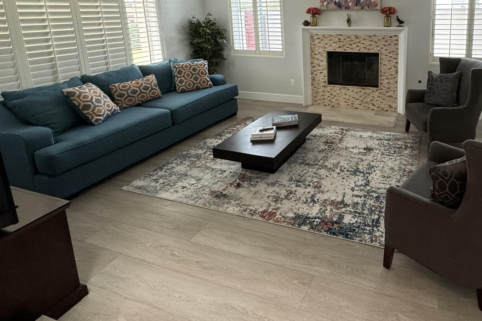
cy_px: 60
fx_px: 295
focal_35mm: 22
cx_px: 349
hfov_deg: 74.1
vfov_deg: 53.1
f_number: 2.2
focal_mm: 2.22
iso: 250
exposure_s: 1/120
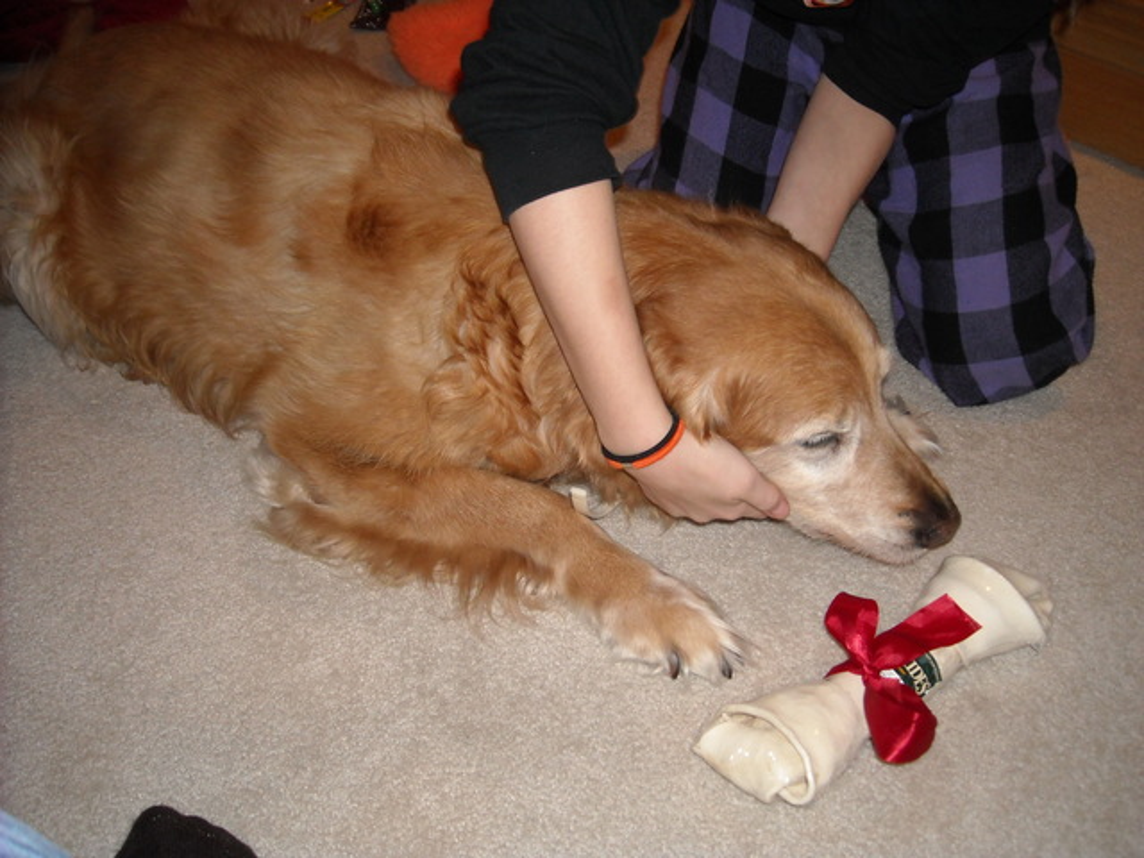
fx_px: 1157
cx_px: 572
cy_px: 429
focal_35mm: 35
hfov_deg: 52.6
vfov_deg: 40.7
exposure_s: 1/60
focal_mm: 5.7
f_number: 2.8
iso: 200
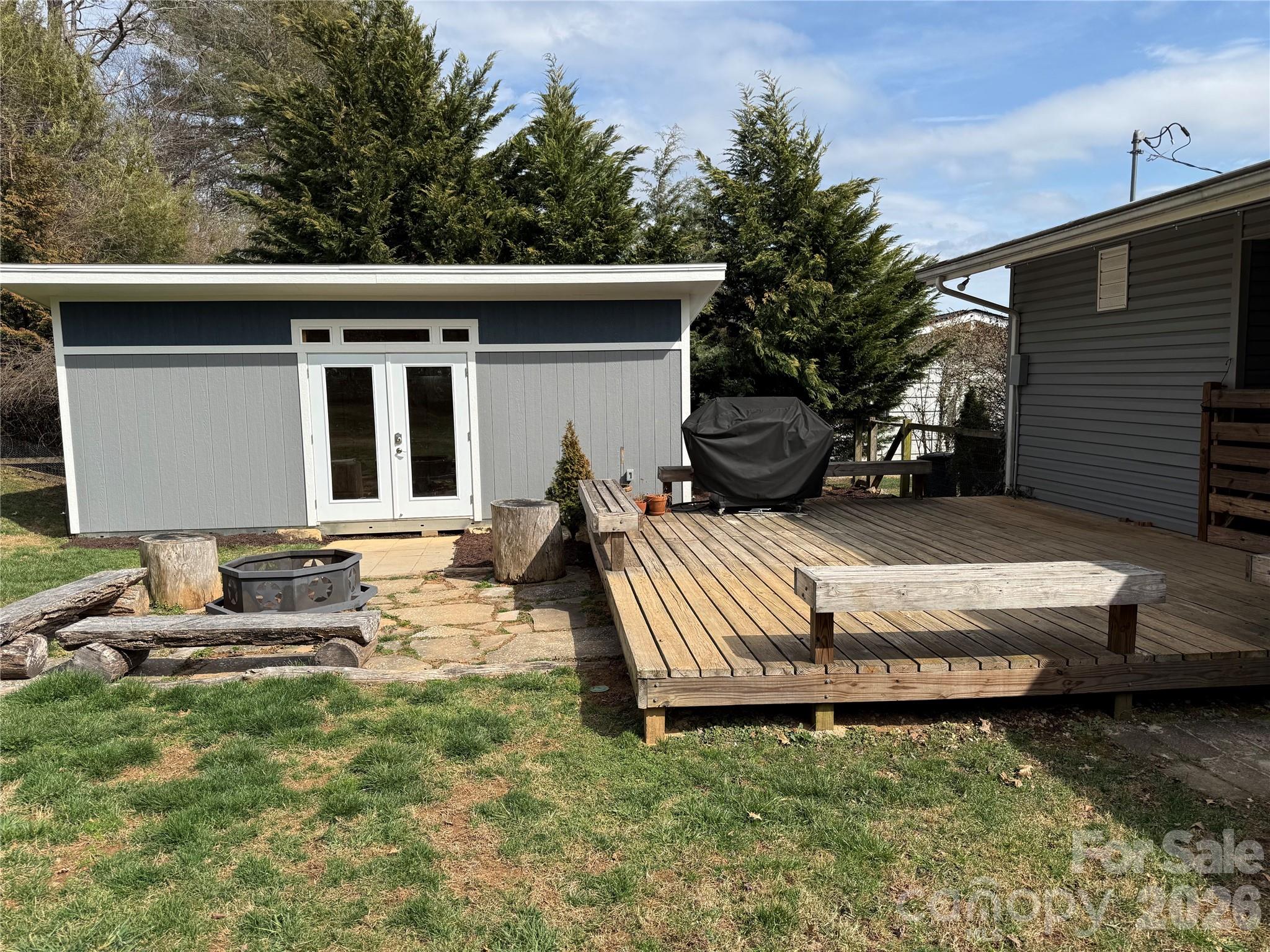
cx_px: 635
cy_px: 476
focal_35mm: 24
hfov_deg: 71.6
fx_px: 881
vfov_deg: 56.8
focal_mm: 6.76
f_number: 1.78
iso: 80
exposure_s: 1/4975
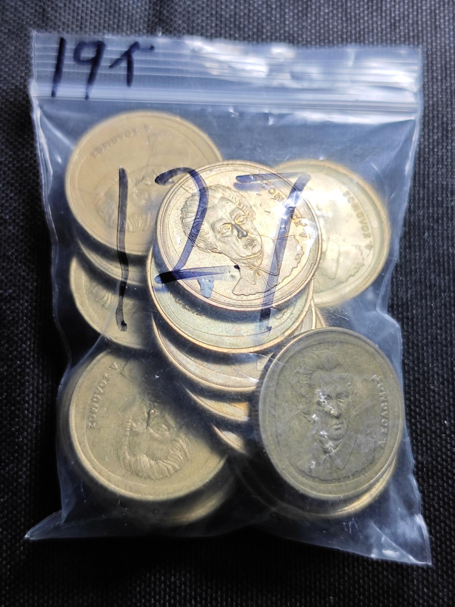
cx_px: 228
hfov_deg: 29.7
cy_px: 304
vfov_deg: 38.9
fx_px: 859
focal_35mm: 49
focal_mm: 5.84
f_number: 1.6
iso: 80
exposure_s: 1/76.5
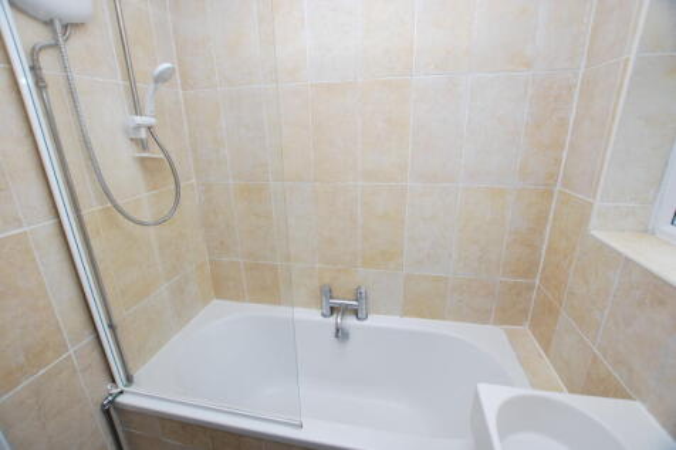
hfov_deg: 100.4
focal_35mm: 15
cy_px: 225
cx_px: 338
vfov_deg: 77.3
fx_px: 282
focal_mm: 10
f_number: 4
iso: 100
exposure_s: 1/60
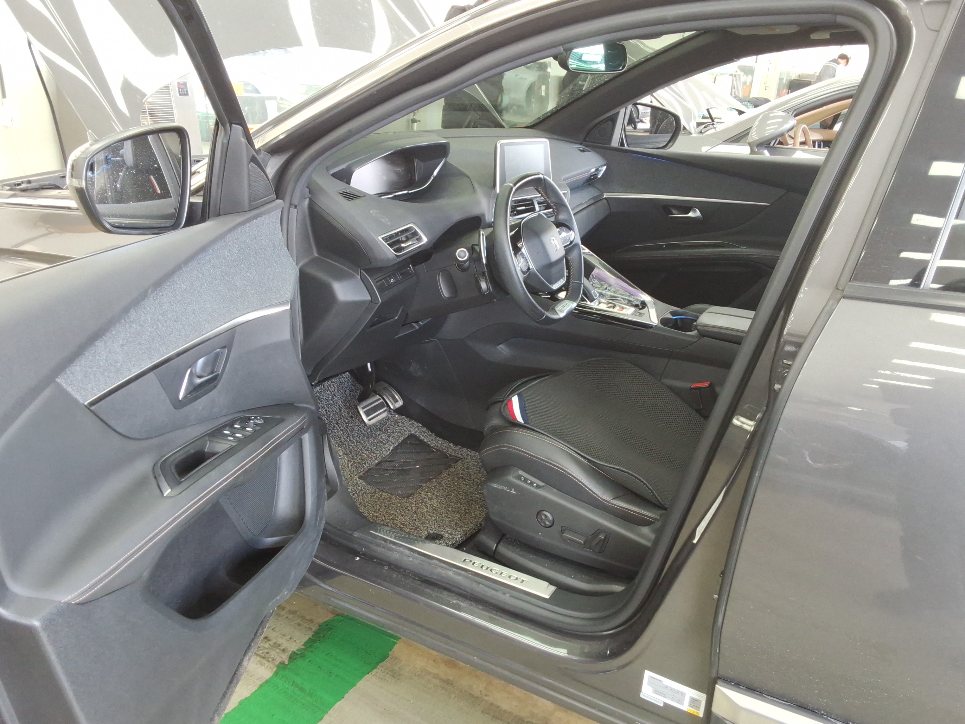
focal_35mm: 30
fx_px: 836
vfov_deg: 46.8
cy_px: 375
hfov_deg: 59.9
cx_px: 497
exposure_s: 1/40
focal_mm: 2.91
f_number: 1.9
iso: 60
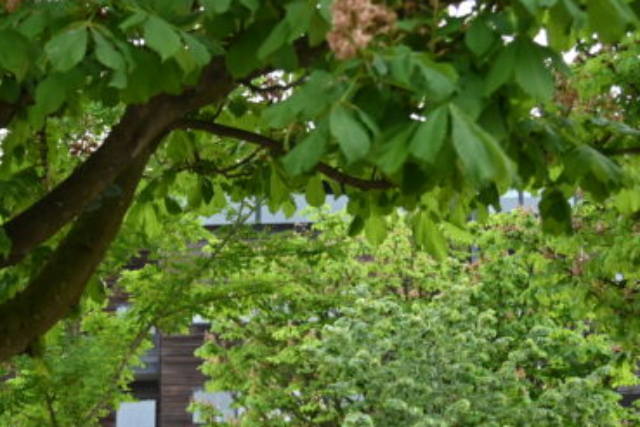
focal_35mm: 122
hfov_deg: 15.8
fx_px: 2169
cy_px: 575
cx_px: -220
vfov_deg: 10.9
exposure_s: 1/250
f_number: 5.3
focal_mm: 44
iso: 400
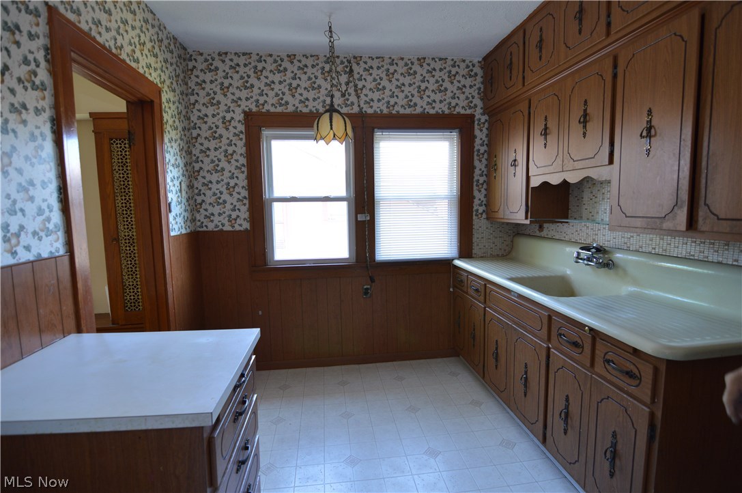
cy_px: 246
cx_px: 371
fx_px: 355
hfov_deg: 92.5
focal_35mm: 17
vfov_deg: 69.5
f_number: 3.2
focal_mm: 11.5
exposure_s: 1/60
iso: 400
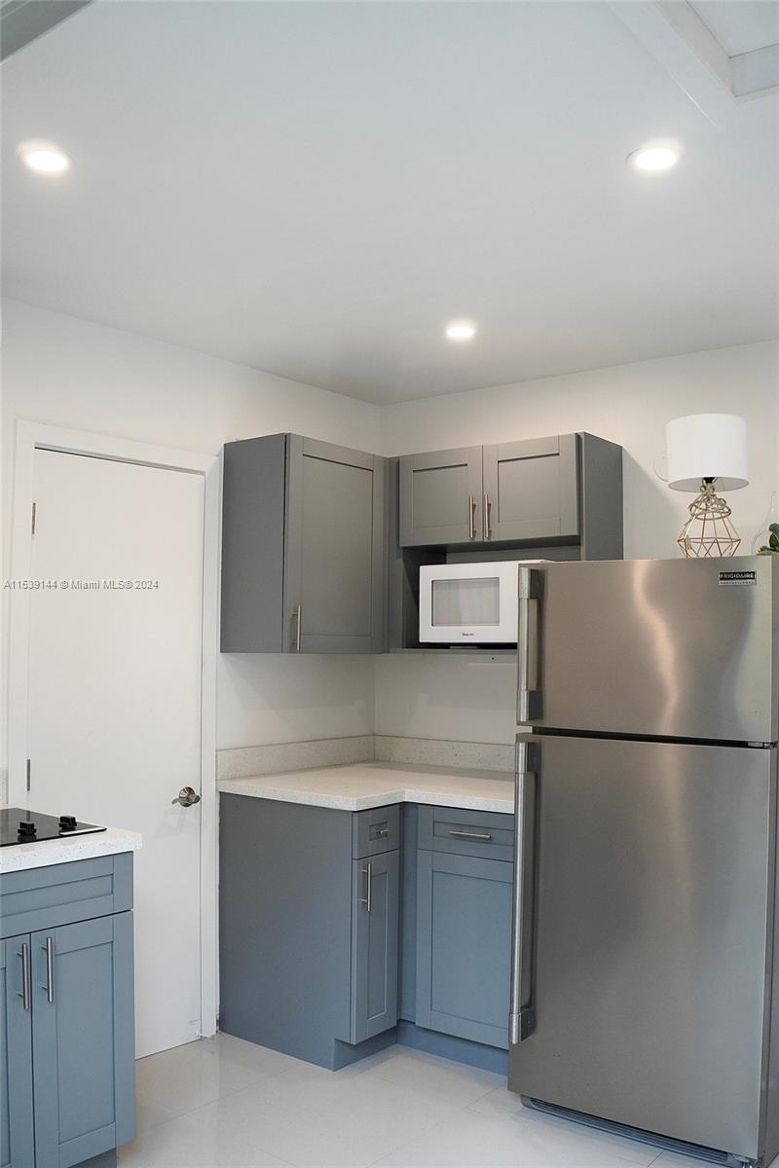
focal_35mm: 30
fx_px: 974
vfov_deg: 61.9
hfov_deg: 43.6
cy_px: 584
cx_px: 390
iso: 640
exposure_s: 1/250
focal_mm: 20
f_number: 2.8
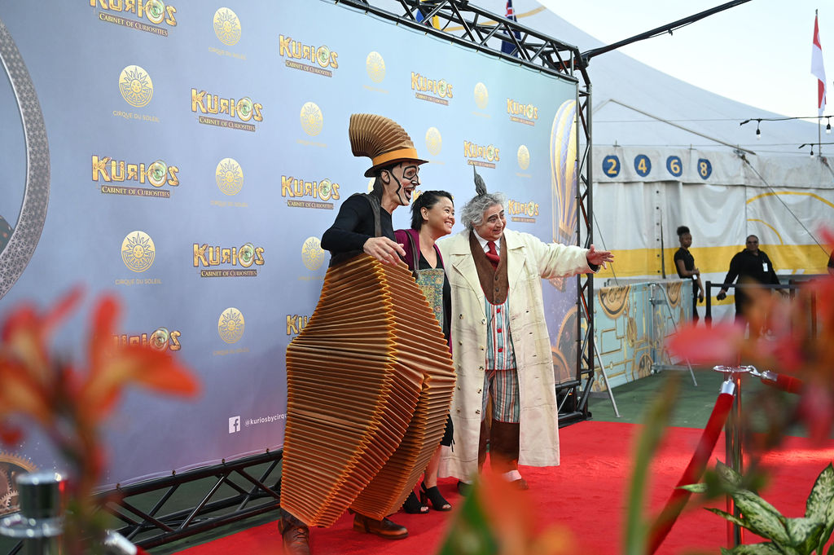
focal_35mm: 40
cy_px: 278
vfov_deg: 33.3
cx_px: 417
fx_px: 926
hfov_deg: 48.5
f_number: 3.2
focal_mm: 40
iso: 640
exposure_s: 1/400
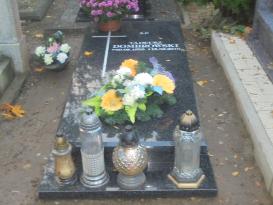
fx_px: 386
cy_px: 102
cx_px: 136
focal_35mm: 49
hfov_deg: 38.9
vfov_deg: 29.7
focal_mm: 8.9
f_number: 4.8
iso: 400
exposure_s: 1/15
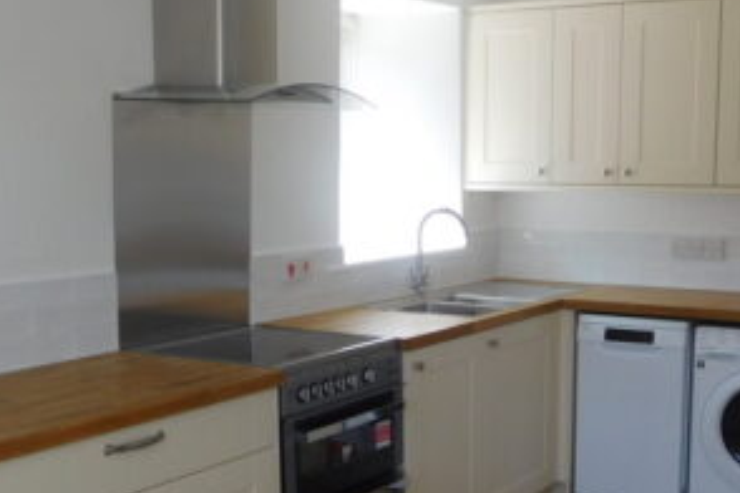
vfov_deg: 25.3
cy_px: 345
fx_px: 1089
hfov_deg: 37.3
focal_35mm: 53
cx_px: 453
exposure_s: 1/100
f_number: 3.4
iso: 125
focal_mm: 4.5
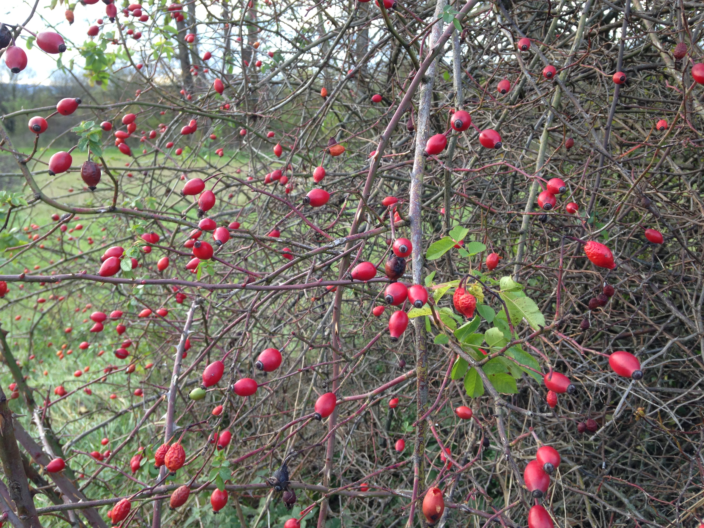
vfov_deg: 42.9
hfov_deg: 55.4
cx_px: 352
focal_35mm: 33
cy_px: 264
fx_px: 671
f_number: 2.4
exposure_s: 1/60
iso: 50
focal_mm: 4.12
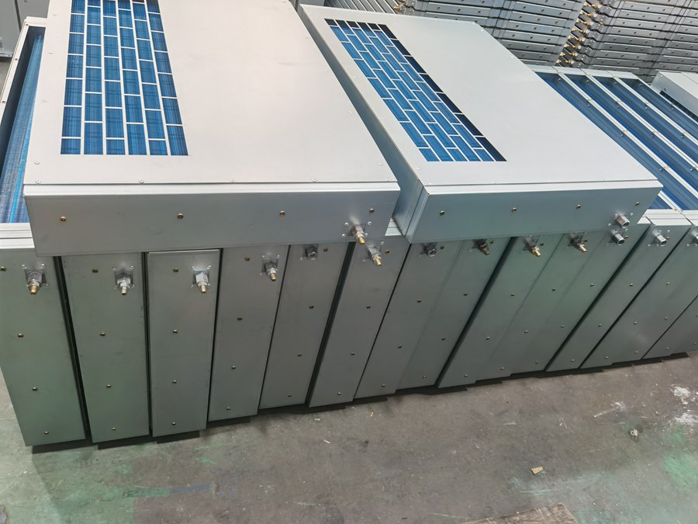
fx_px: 544
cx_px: 349
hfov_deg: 65.3
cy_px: 262
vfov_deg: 51.4
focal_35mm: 27
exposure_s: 1/50
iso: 160
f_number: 1.9
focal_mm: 6.71
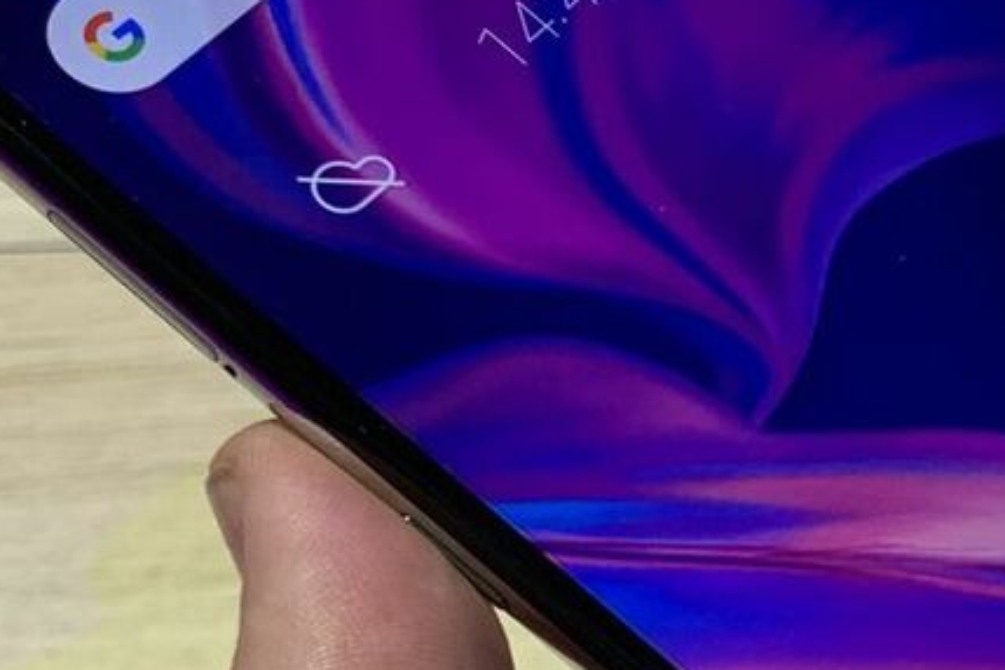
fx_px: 3378
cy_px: 607
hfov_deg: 16.5
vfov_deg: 11.3
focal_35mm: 121
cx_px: 1038
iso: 64
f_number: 1.8
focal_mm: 4.25
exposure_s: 1/111
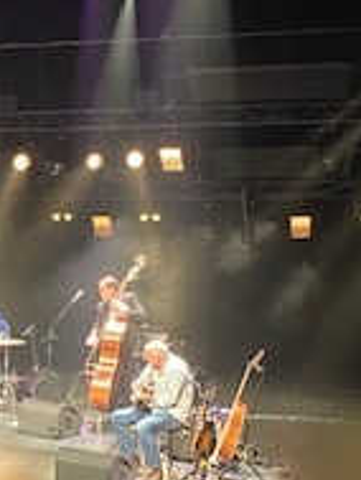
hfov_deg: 16.1
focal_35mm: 88
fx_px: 1222
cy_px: 424
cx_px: -84
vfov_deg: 21.8
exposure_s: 1/25
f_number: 1.8
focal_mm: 4.25
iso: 640
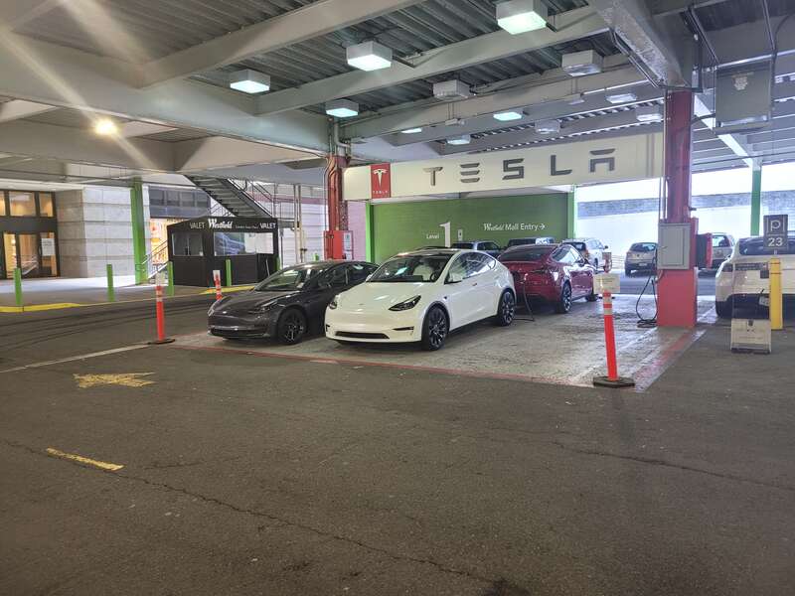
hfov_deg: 67.3
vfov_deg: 53.1
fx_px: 597
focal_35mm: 26
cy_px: 298
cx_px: 398
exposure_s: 1/59
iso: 200
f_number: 1.8
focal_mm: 5.4
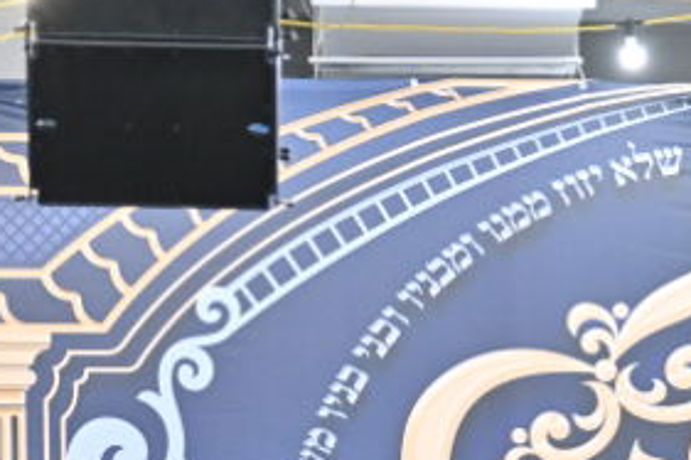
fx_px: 4892
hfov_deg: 8.0
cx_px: 713
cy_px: 648
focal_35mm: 255
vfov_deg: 5.3
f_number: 2.8
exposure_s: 1/400
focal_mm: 70
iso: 1600
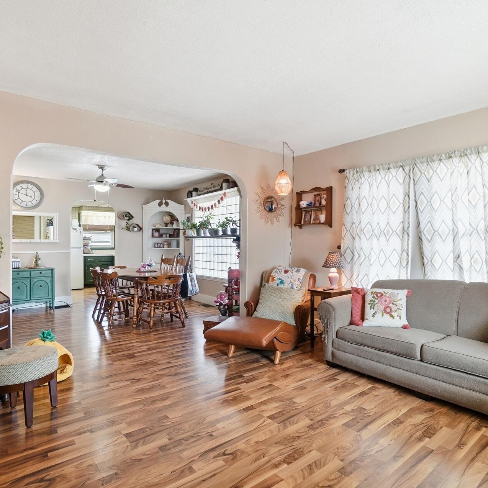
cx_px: 283
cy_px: 243
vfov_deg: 74.8
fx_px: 319
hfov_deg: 74.3
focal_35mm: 20
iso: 100
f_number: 4
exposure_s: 1/250
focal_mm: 10
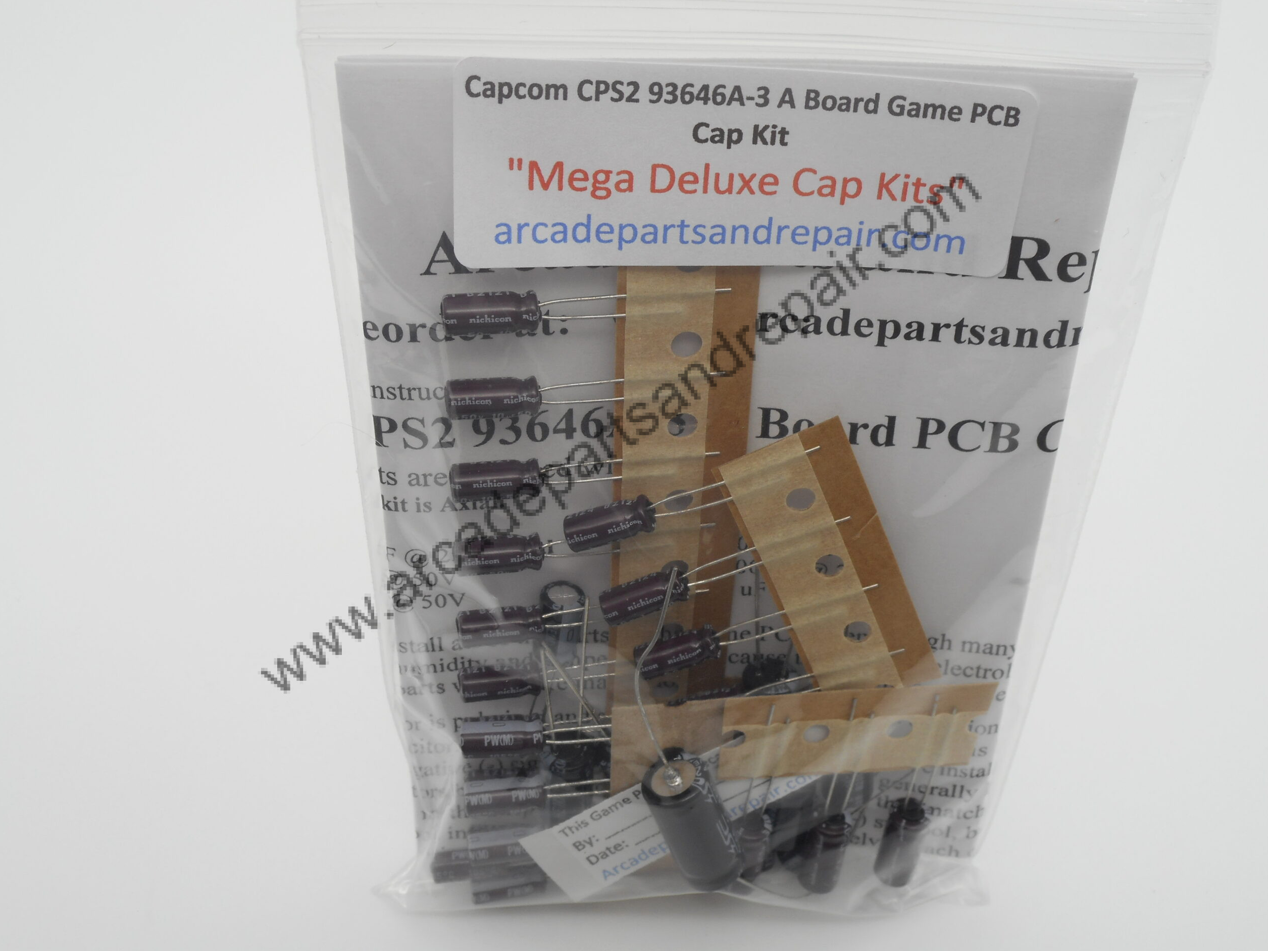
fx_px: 1905
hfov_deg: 36.8
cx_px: 633
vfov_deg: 28.0
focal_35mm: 52
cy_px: 471
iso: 80
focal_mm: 9.1
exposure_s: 1/60
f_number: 4.9
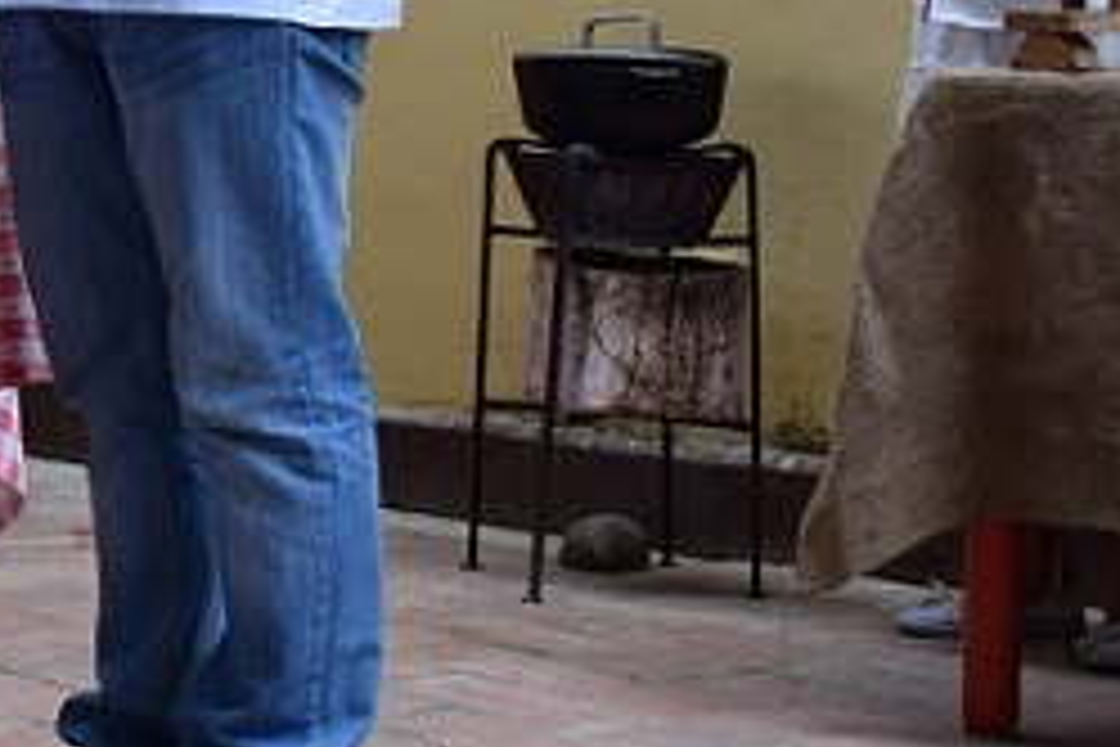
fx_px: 3702
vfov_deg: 11.4
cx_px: -621
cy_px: 47
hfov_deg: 15.7
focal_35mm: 119
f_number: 6.3
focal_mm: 22
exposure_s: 1/160
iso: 400
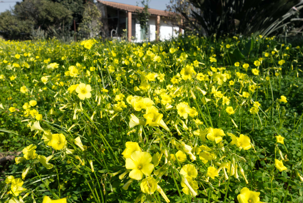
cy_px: 102
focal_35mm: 28
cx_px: 152
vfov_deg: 46.5
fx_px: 236
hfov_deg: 65.4
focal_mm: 10.4
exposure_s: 1/640
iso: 125
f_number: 5.6
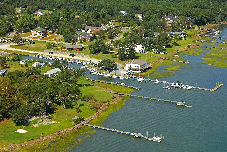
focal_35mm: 75
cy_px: 76
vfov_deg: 18.3
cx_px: 110
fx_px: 470
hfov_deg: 27.1
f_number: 7.6
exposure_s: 1/1000
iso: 400
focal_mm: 45
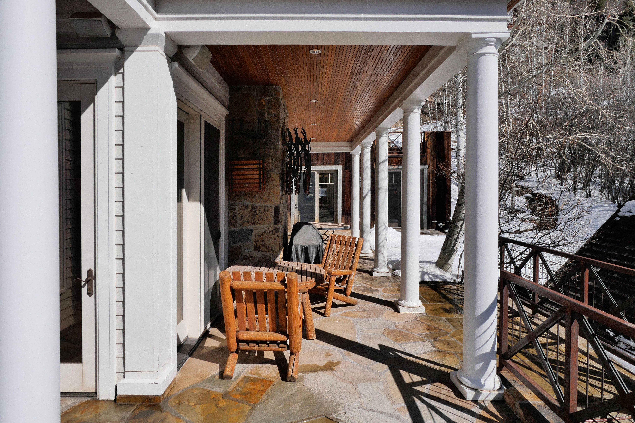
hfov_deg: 90.0
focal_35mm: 18
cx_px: 318
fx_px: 317
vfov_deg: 67.4
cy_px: 212
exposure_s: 1/1600
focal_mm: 9
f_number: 7.1
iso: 800
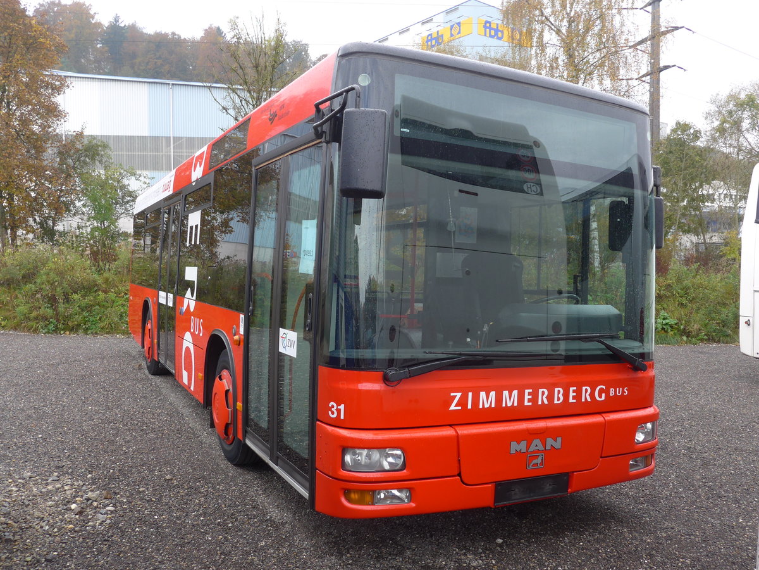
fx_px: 636
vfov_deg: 48.2
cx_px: 380
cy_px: 285
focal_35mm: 29
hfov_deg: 61.7
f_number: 2.8
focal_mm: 6
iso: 80
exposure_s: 1/125
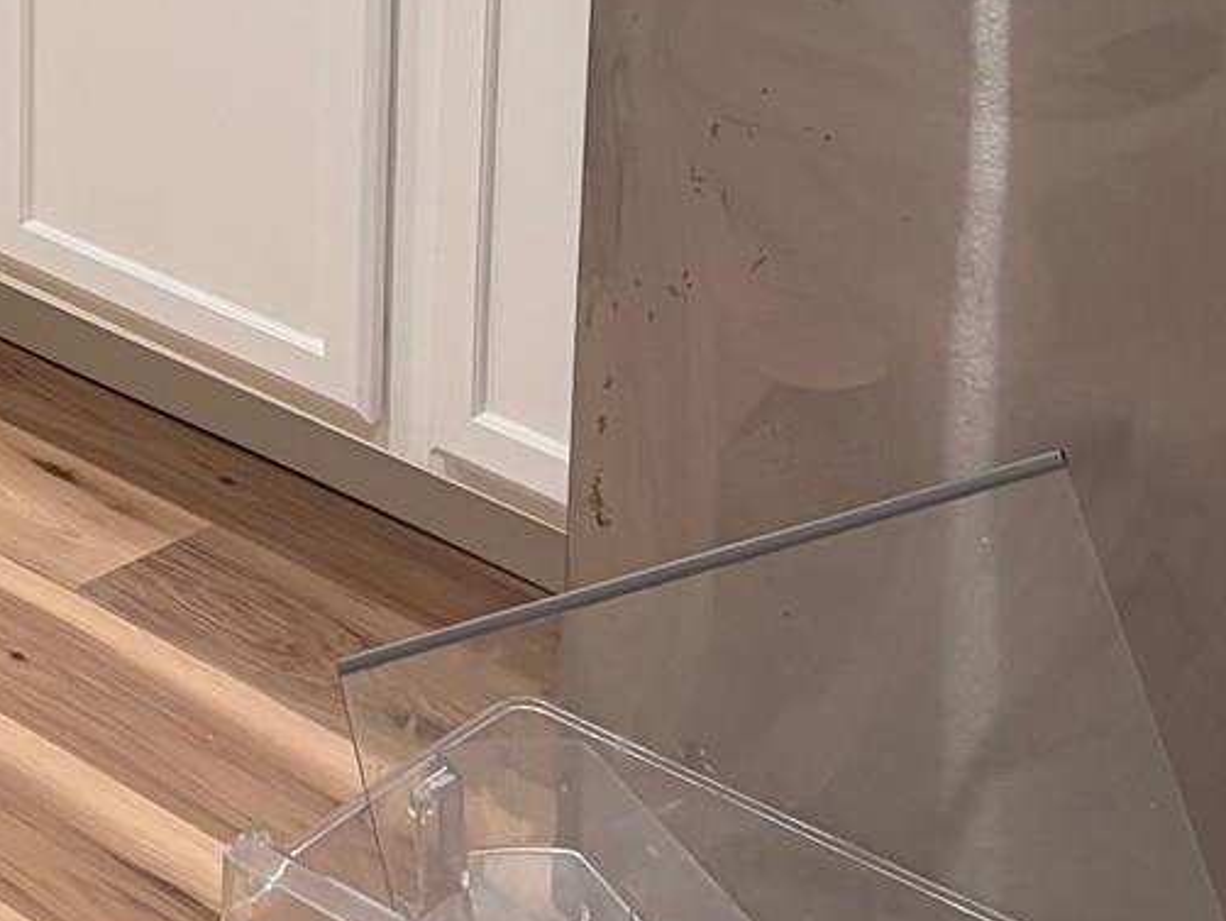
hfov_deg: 16.8
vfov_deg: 12.5
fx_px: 3756
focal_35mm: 106
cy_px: -850
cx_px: -608
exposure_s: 1/60
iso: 80
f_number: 1.6
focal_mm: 5.96
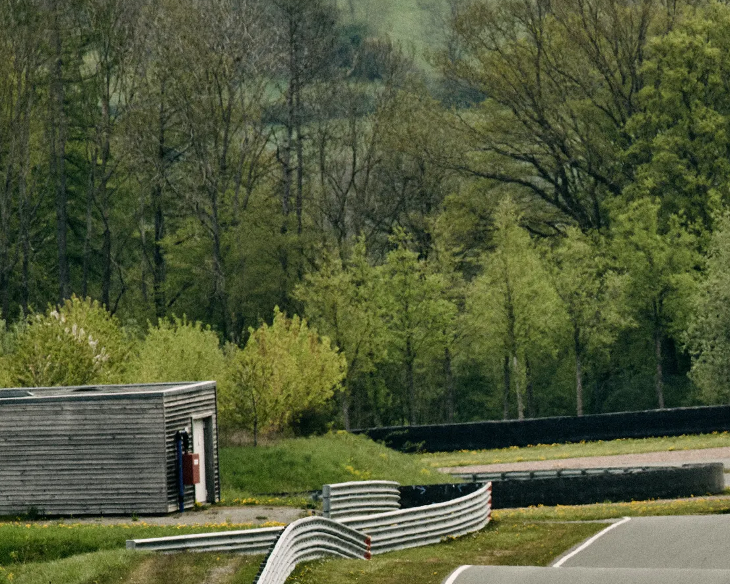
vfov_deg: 1.3
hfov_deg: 1.7
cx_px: 856
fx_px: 24978
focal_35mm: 1156
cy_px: 589
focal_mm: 500
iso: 200
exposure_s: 1/250
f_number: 10
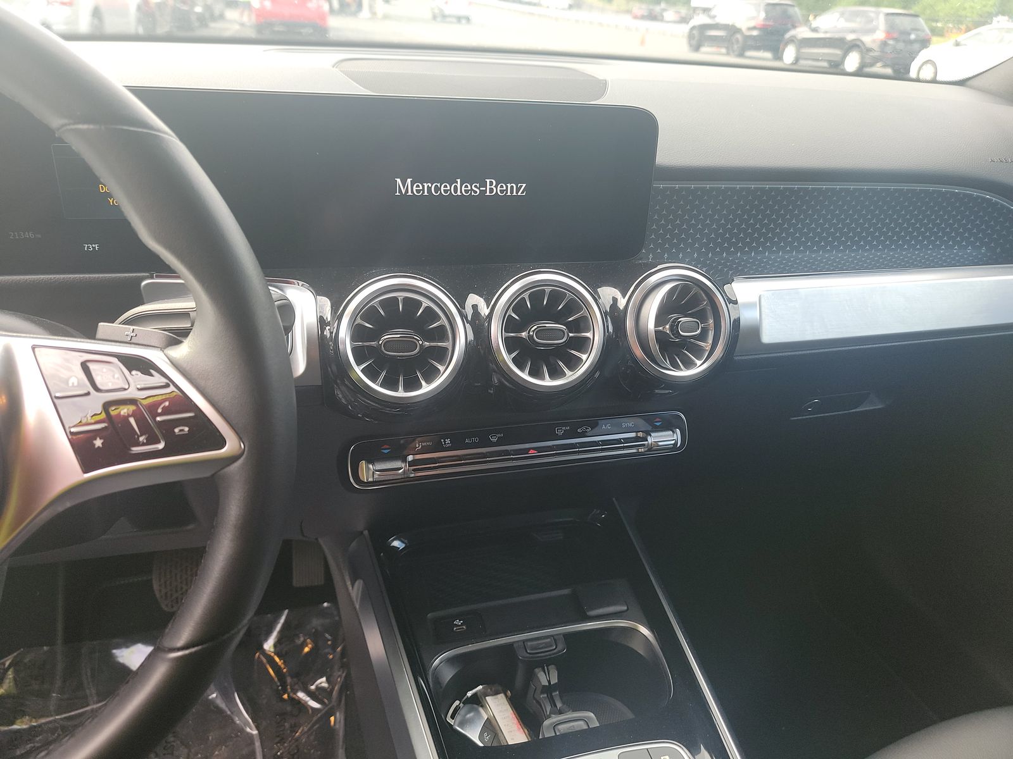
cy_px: 380
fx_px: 702
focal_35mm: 24
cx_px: 506
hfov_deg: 71.6
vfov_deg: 56.8
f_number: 1.8
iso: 68
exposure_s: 1/59
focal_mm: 6.7
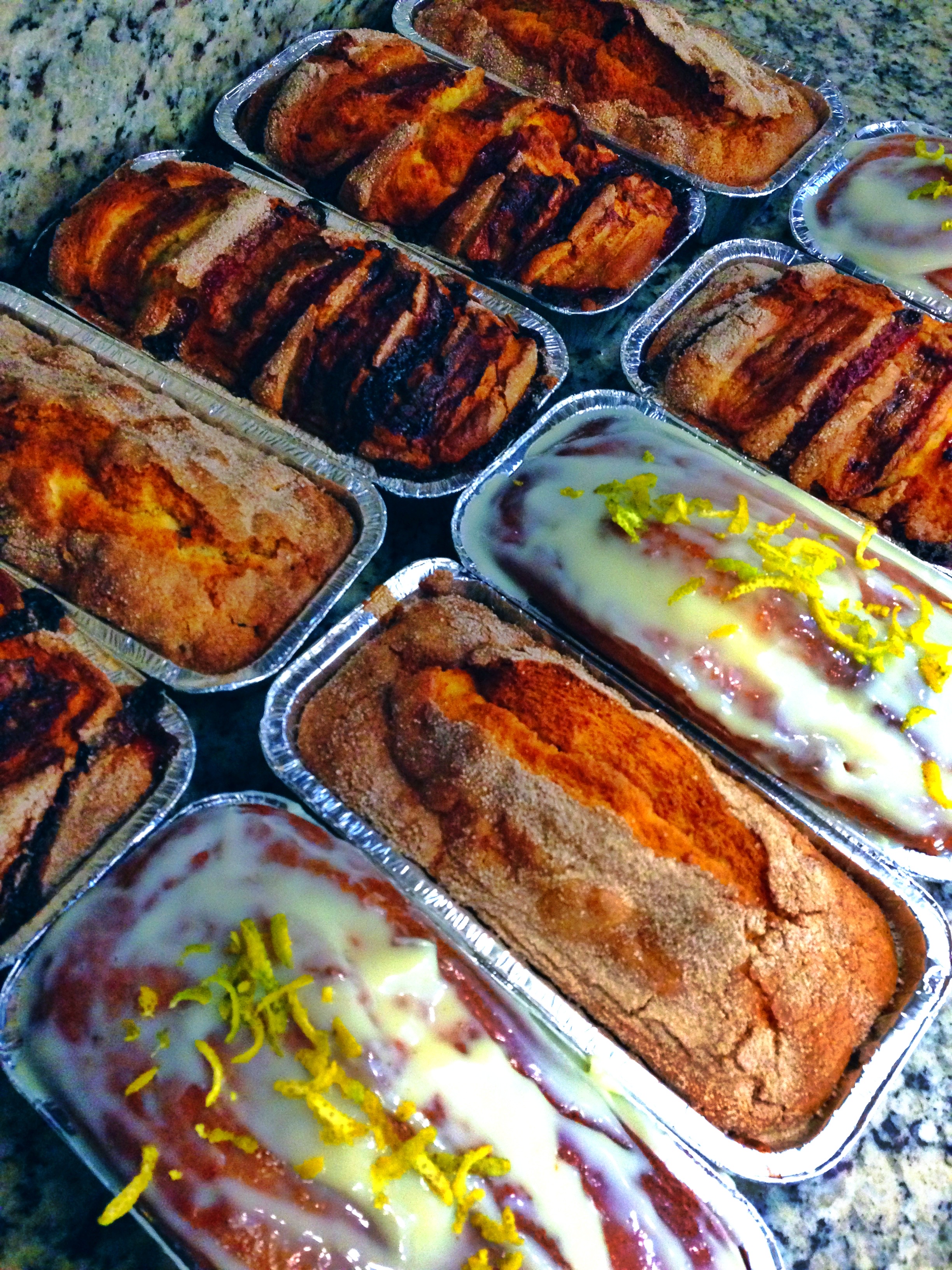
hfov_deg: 42.9
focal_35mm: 33
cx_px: 476
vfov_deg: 55.4
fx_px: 1210
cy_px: 635
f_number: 2.4
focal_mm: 4.13
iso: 400
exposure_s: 1/20
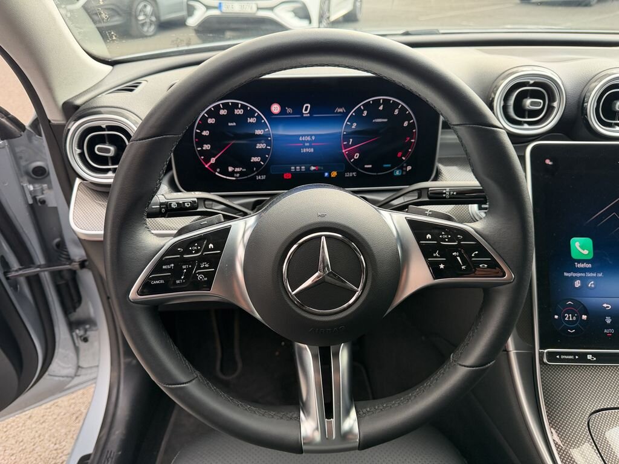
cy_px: 232
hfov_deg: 71.6
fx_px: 429
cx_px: 310
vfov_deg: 56.8
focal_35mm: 24
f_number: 1.78
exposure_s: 1/90
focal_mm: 6.76
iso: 200
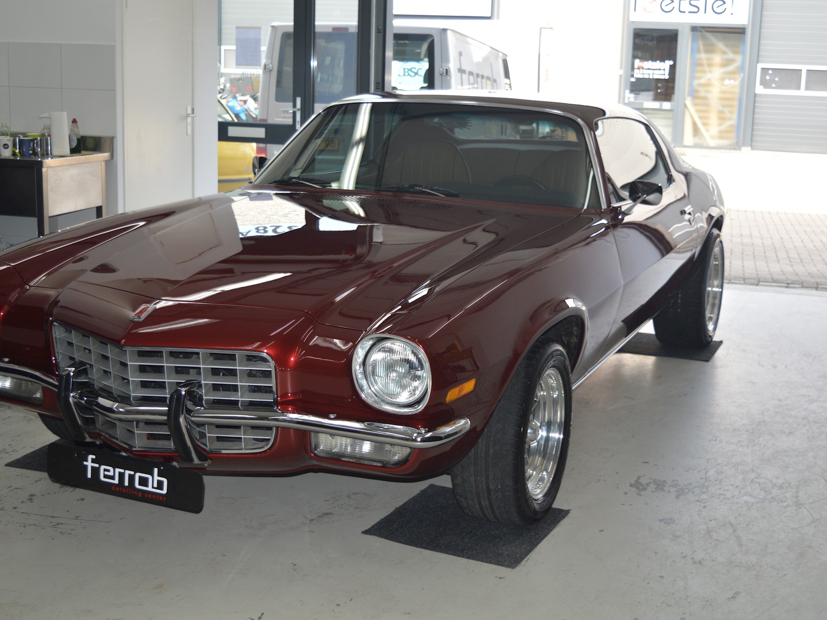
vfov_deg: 29.7
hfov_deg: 38.9
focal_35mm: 49
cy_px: 311
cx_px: 450
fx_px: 1171
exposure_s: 1/125
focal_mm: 30
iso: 180
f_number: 4.2
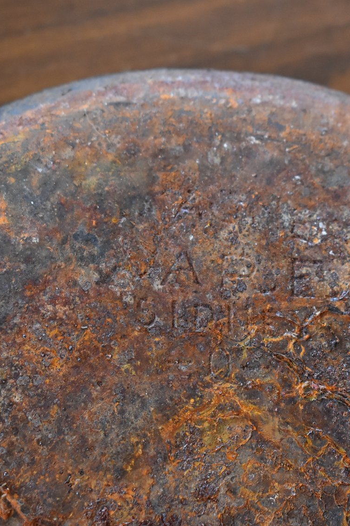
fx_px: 1313
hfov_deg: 15.2
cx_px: 190
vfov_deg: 22.6
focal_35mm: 90
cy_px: 263
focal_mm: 40
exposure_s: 1/125
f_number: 4.8
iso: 1000
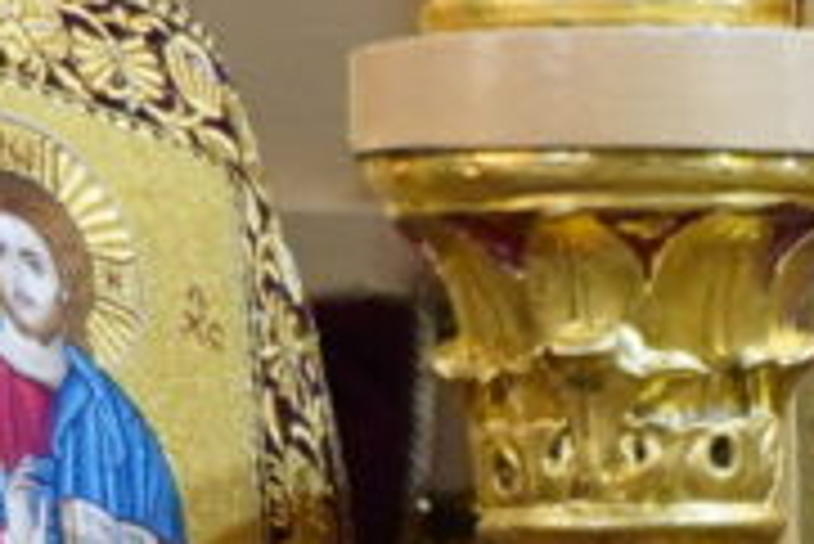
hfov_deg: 3.2
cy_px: -600
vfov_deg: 2.2
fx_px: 14347
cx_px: -1030
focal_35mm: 634
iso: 1600
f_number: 3.2
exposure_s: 1/200
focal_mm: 75
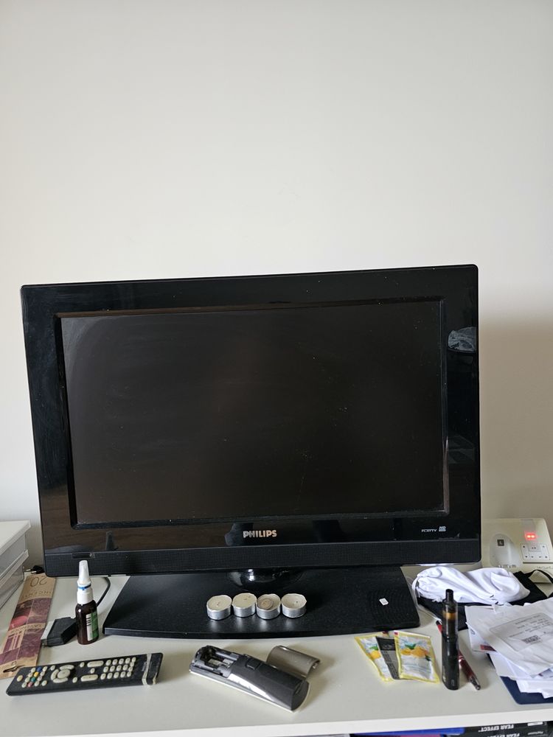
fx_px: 490
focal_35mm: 23
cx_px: 276
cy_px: 368
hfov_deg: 58.9
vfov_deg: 73.9
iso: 800
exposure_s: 1/50
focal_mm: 6.3
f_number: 1.7
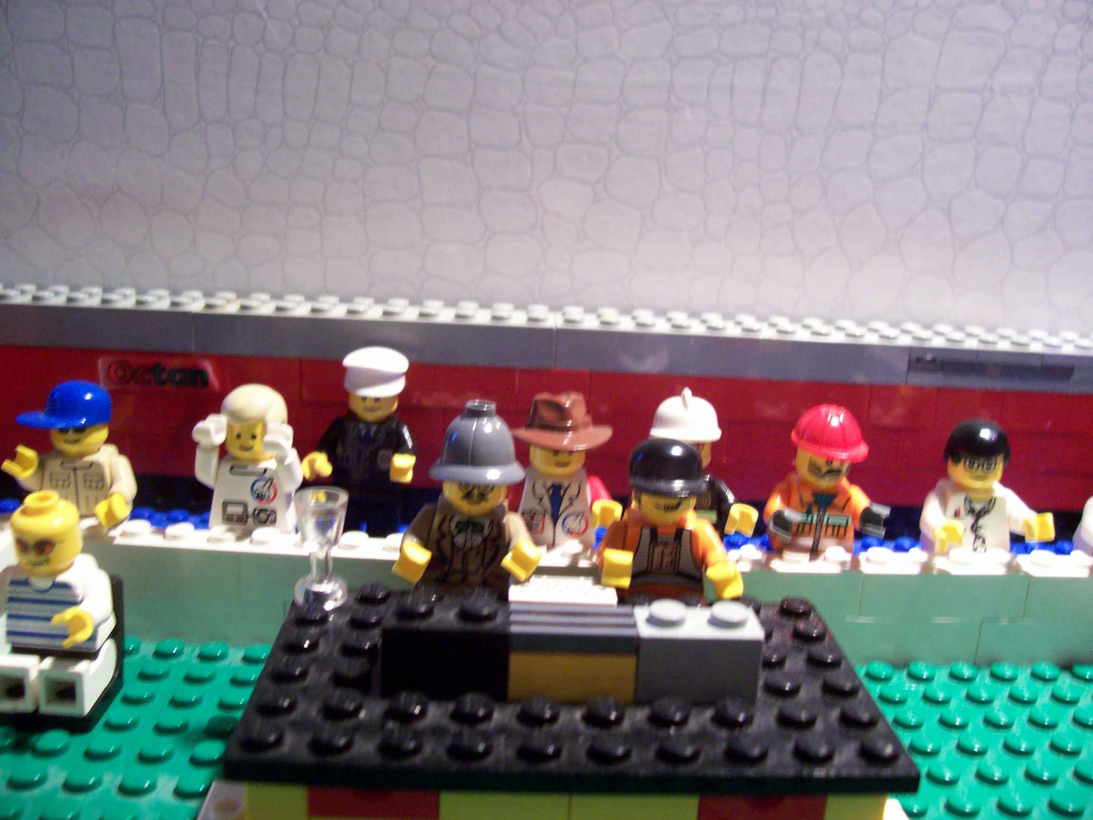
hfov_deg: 54.0
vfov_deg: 41.8
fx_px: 1074
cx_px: 546
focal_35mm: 34
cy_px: 410
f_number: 2.7
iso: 160
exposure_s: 1/12.4
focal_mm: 5.6
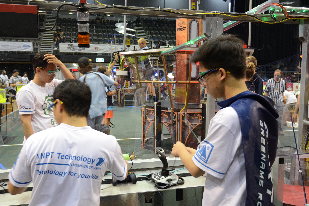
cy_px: 102
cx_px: 153
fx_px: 279
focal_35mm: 33
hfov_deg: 57.9
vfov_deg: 40.5
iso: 1250
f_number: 4
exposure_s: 1/50
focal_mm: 21
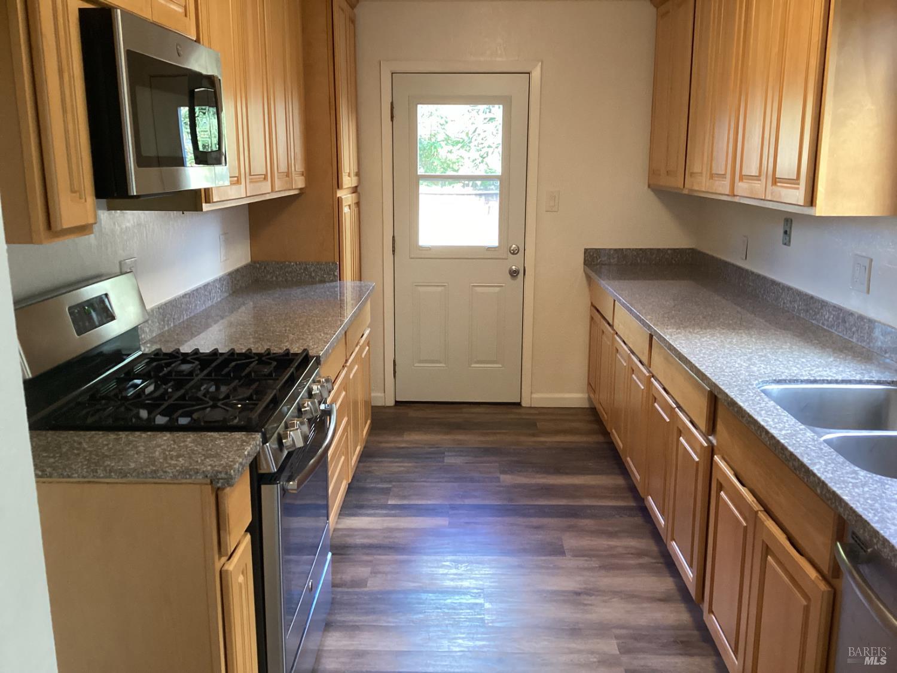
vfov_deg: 45.4
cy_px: 336
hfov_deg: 58.4
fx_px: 803
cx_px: 448
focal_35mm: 31
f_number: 2.4
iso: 250
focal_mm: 3.3
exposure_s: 1/60
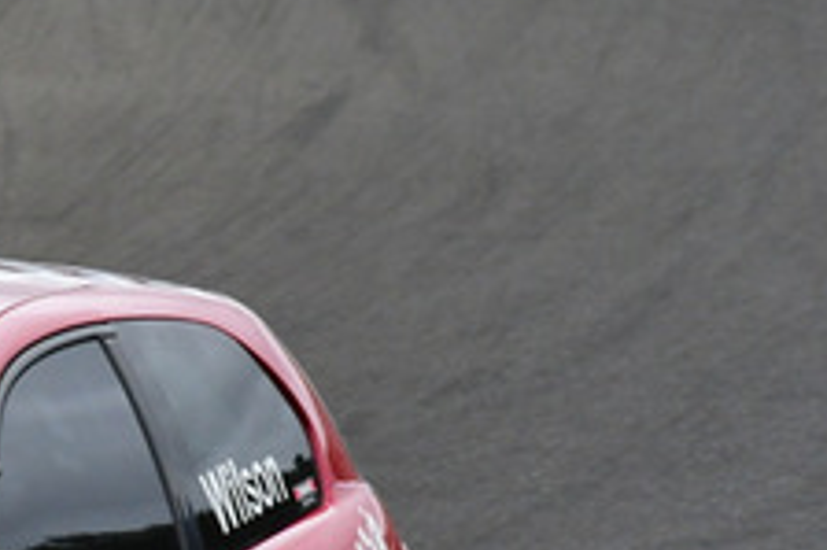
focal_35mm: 2466
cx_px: -410
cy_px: 484
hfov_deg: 0.8
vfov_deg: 0.6
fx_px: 56606
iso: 1000
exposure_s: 1/640
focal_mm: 460
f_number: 11
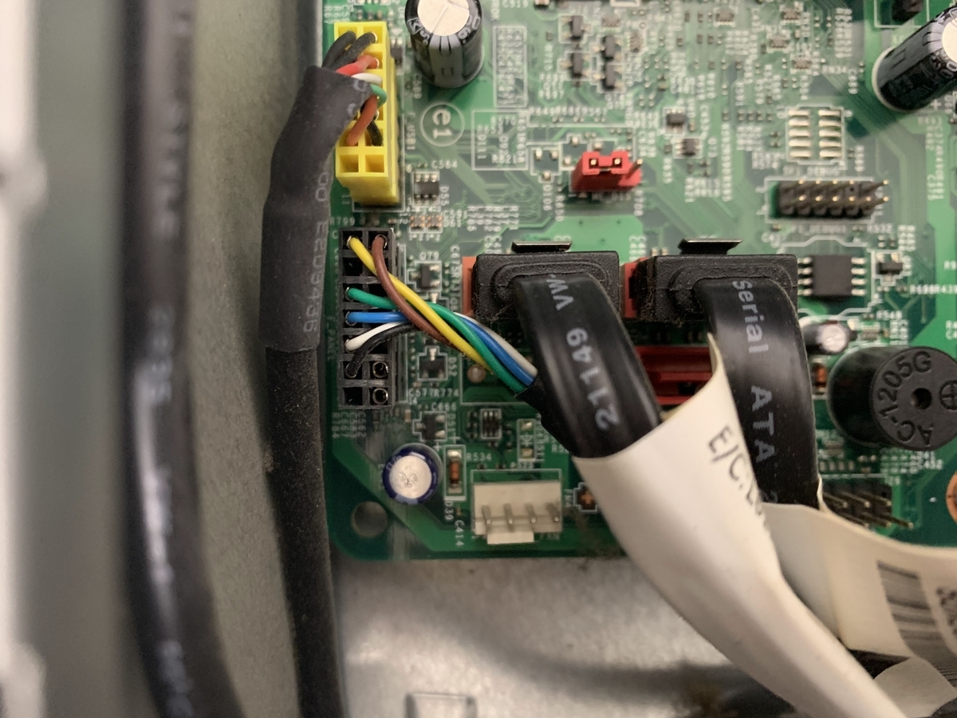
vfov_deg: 53.1
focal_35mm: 26
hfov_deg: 67.3
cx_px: 478
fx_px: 719
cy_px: 359
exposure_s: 1/30
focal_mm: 4.25
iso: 640
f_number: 1.8
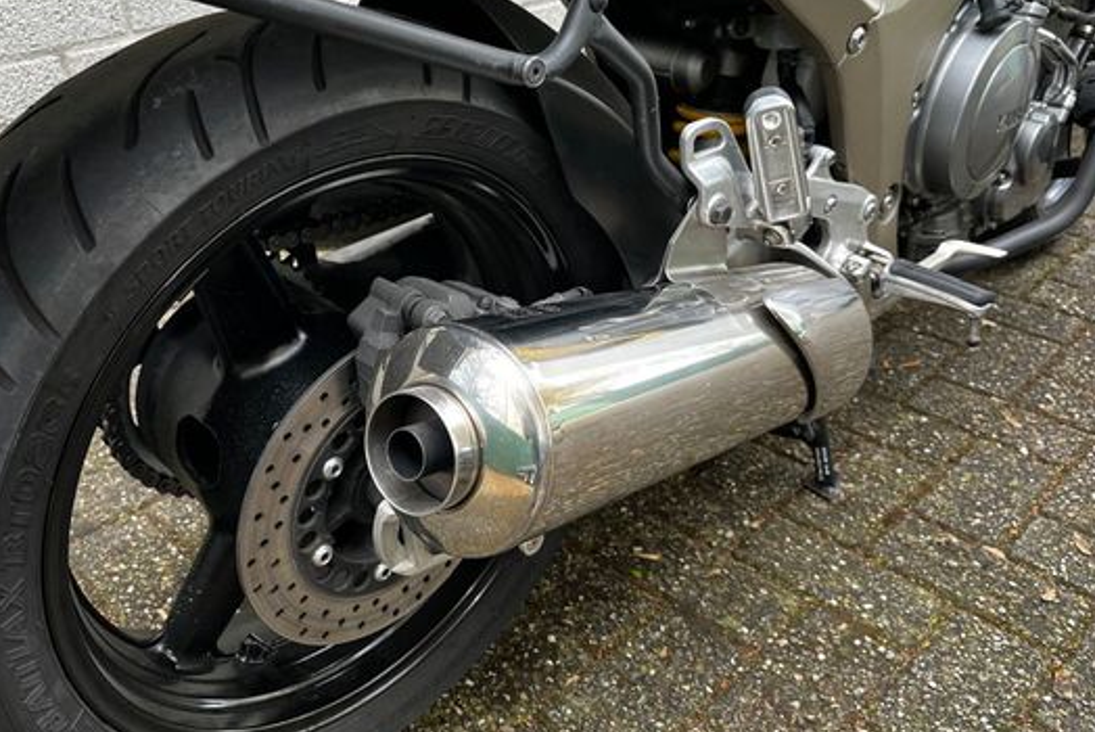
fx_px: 1004
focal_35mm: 33
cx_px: 462
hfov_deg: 56.9
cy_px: 314
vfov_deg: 39.9
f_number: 1.6
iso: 50
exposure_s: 1/122
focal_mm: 5.1
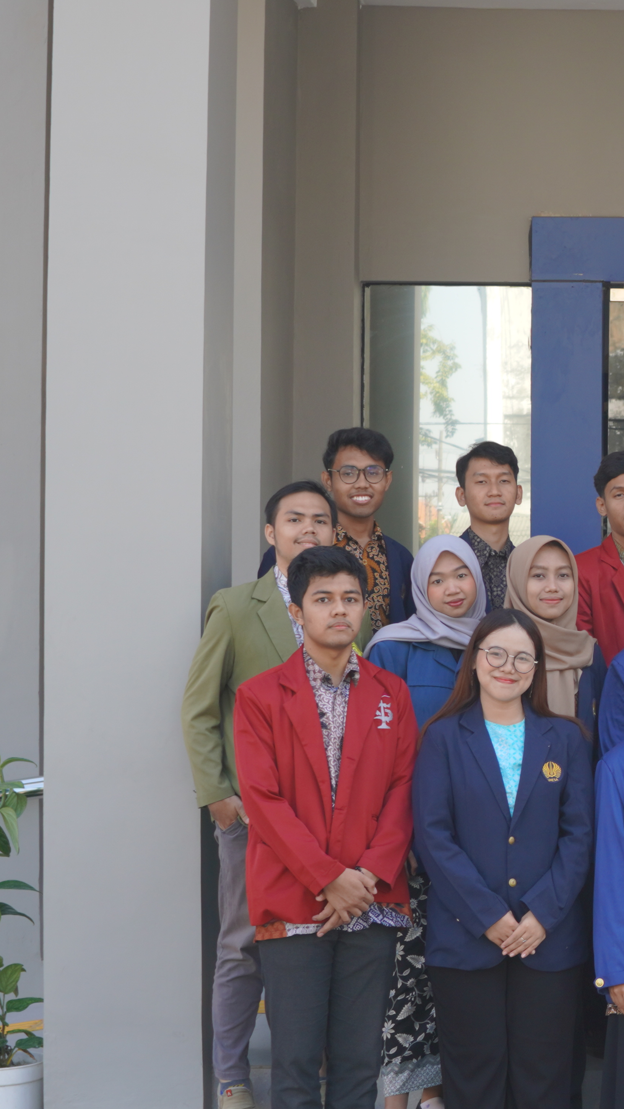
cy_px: 694
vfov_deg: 23.4
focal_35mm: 91
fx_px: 2677
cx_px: 832
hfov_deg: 12.8
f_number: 4
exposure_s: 1/200
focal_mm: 28
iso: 160
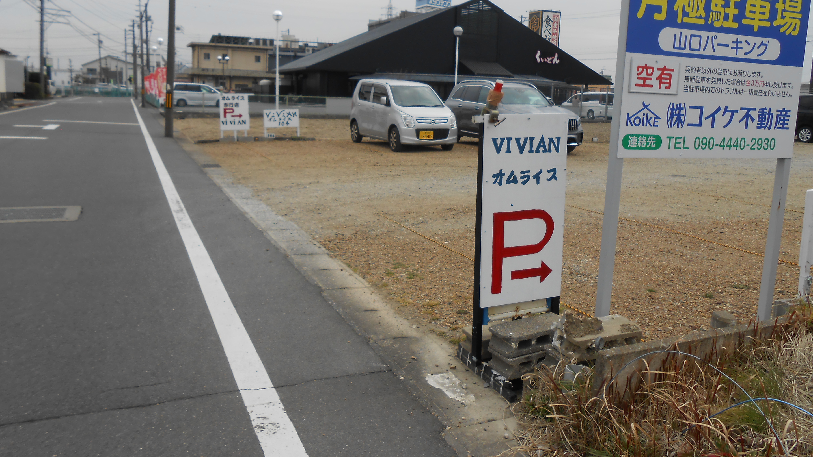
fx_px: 625
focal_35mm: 29
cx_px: 407
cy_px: 182
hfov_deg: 66.1
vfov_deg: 40.0
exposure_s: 1/500
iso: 80
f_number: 3.5
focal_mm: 4.6
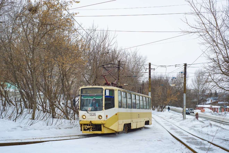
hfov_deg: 39.6
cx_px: 114
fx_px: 318
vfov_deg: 27.0
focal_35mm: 50
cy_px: 76
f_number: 6.3
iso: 200
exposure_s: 1/320
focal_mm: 50
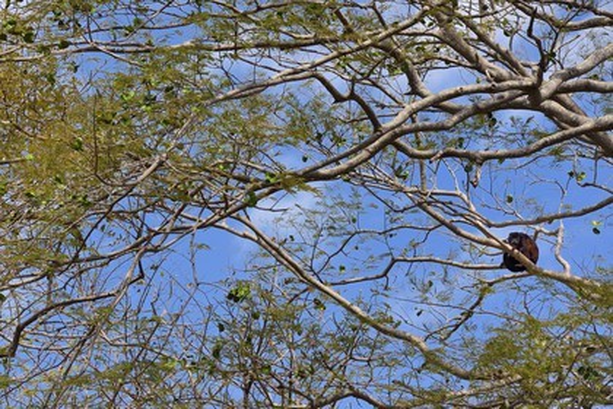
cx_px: 306
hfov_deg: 10.3
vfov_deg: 6.9
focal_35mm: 200
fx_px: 3405
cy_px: 204
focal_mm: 200
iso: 200
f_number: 11
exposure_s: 1/250
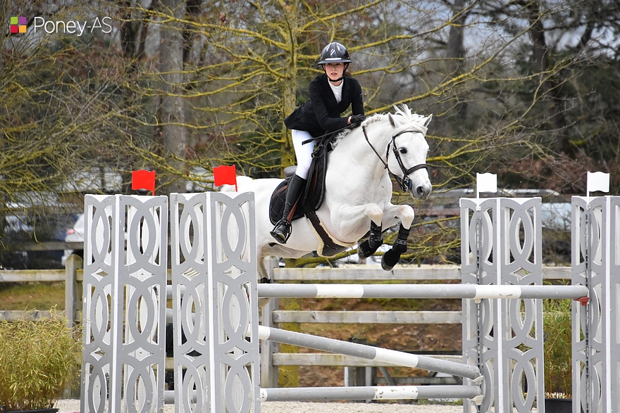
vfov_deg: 3.8
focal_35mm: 360
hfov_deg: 5.7
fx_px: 6201
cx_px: 310
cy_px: 206
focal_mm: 240
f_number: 6.3
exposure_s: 1/1600
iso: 2000
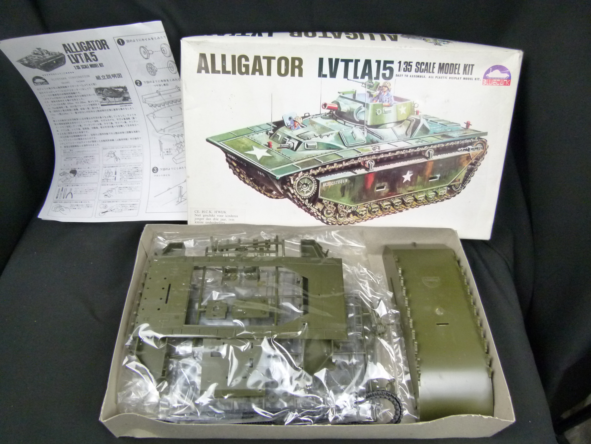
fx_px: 427
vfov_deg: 54.9
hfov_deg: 69.4
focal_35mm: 25
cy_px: 222
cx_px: 296
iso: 400
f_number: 2.8
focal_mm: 4.5
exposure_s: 1/60
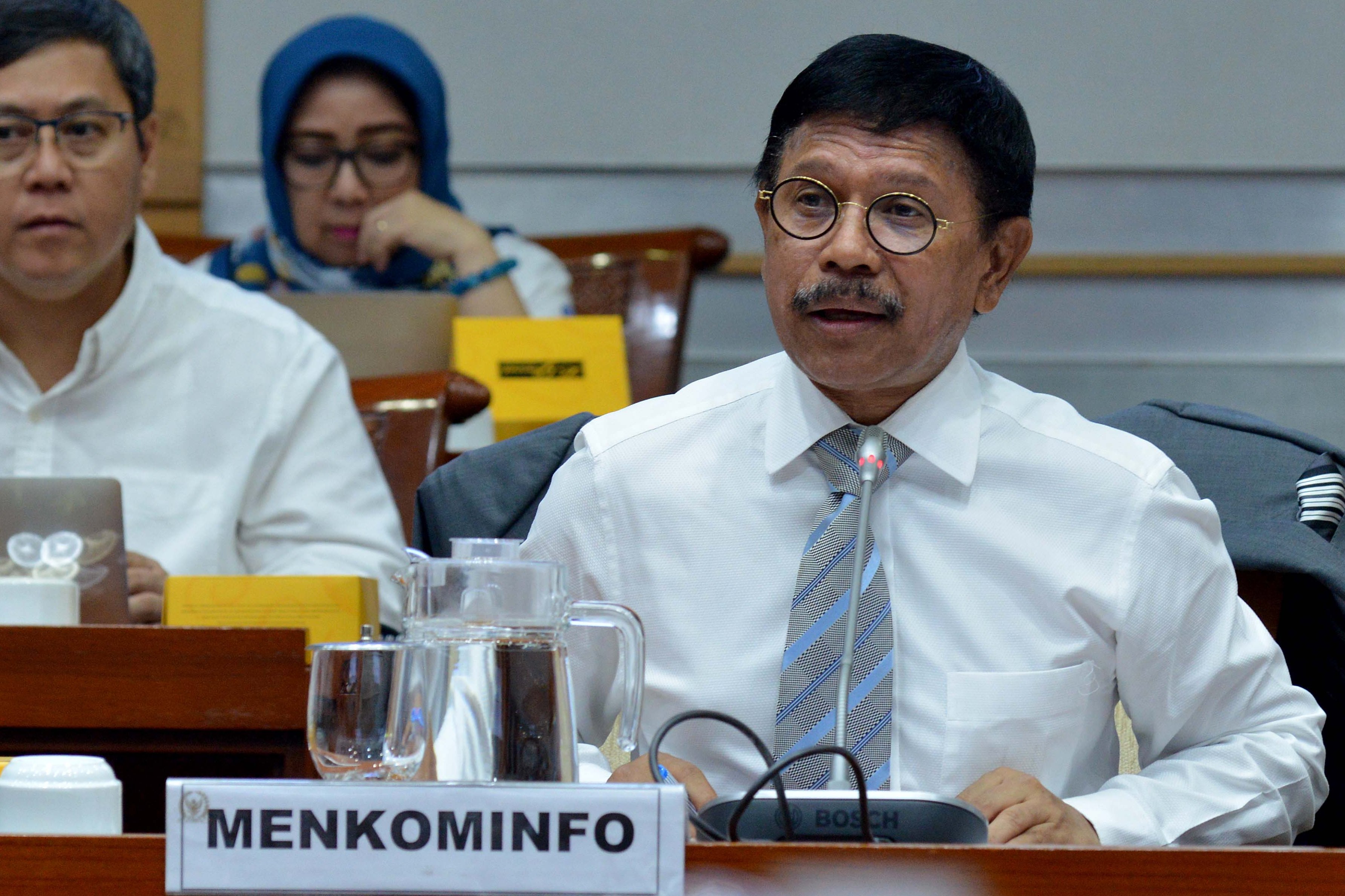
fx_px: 6911
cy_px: 448
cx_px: 672
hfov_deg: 11.1
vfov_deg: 7.4
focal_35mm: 185
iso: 2500
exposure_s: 1/160
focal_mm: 185
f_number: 7.1
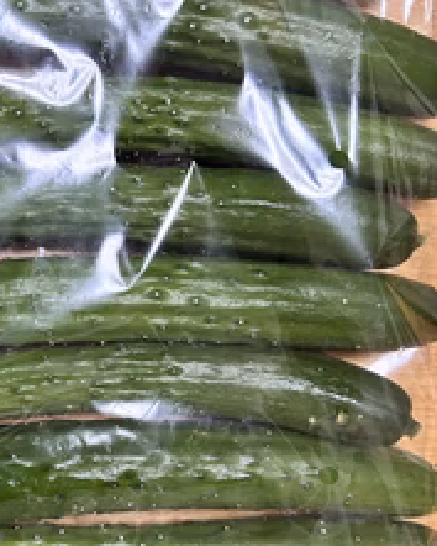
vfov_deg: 40.2
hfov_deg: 32.3
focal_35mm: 46
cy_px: 316
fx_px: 743
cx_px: 119
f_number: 1.5
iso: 320
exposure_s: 1/60
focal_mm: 5.7
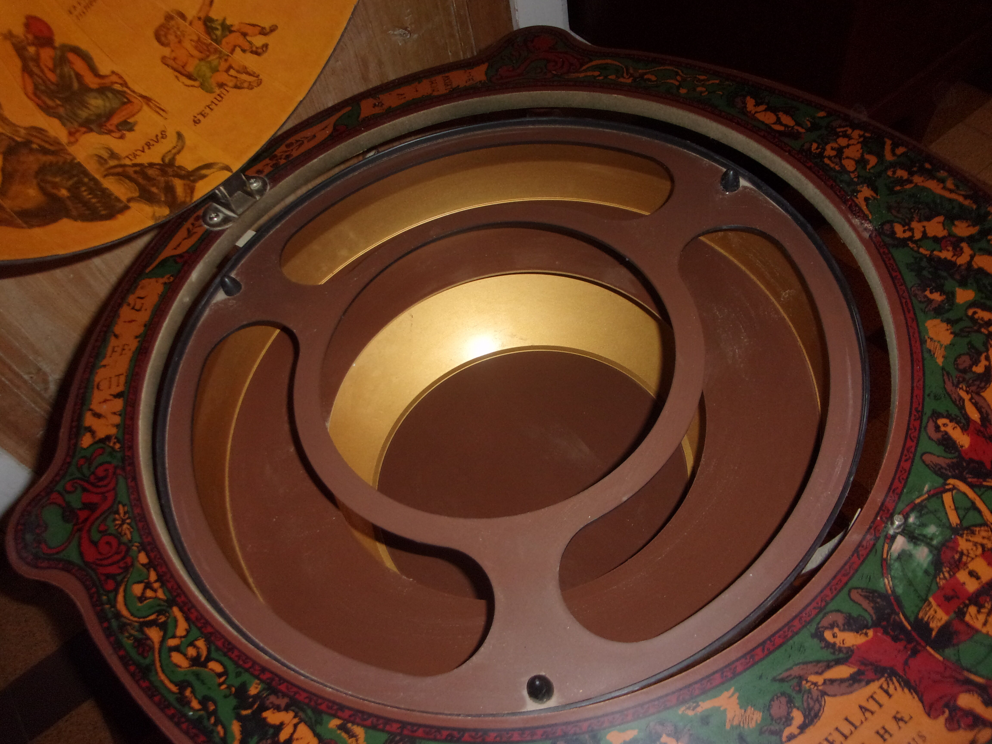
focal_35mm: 28
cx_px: 496
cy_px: 372
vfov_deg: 49.7
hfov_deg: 63.4
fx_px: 802
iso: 200
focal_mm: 5.1
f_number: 3.9
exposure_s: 1/34
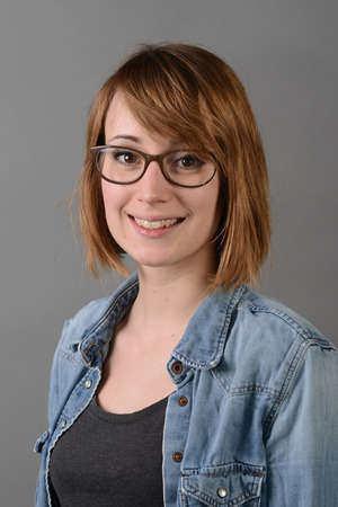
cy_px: 254
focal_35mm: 85
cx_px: 169
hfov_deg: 16.1
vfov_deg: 23.9
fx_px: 1197
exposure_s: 1/200
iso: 100
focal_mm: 85
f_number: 11
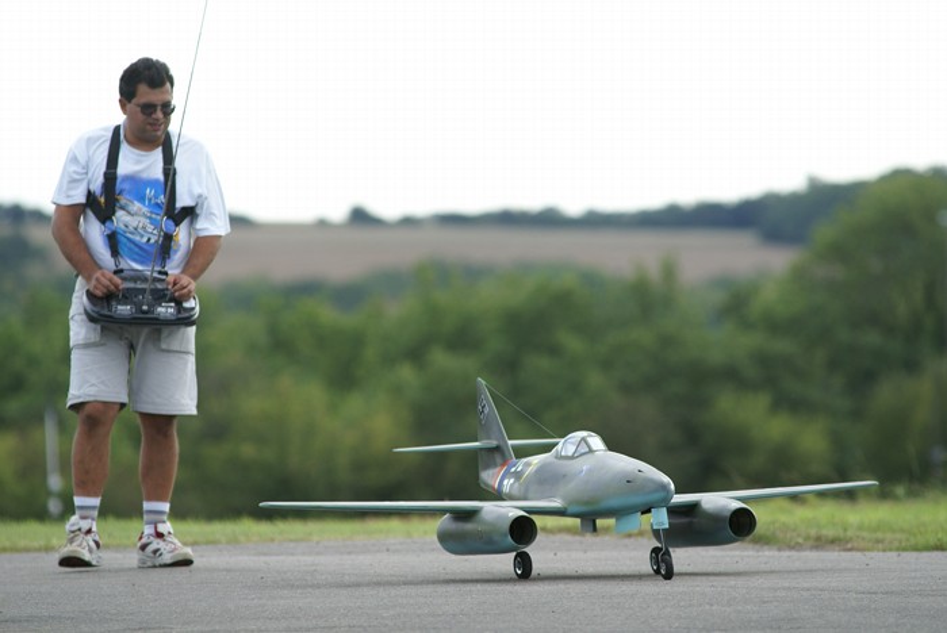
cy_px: 316
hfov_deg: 6.9
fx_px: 7898
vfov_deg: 4.6
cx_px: 474
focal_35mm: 300
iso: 100
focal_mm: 200
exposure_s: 1/500
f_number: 3.5
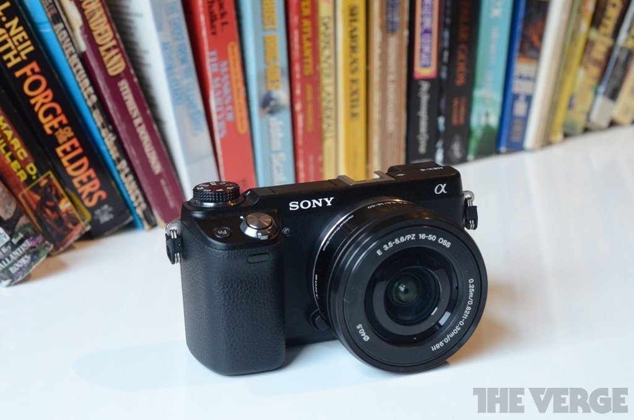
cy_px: 210
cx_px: 317
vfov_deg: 22.5
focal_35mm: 60
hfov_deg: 33.5
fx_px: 1054
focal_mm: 40
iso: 1600
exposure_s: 1/50
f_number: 7.1
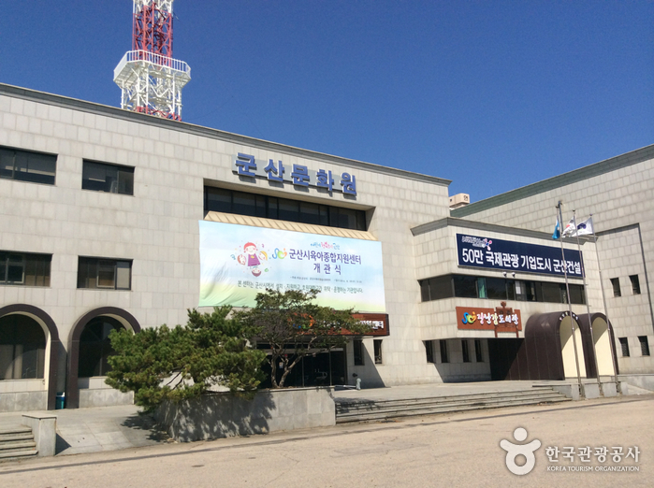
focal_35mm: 33
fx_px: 623
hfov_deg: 55.4
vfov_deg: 42.8
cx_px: 327
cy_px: 244
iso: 32
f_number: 2.4
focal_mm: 3.3
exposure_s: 1/2387
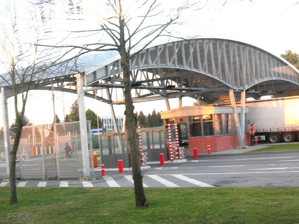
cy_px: 112
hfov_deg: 31.7
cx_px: 150
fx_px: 527
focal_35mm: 61
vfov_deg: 24.0
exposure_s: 1/18.4
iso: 50
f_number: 3.5
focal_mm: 12.7
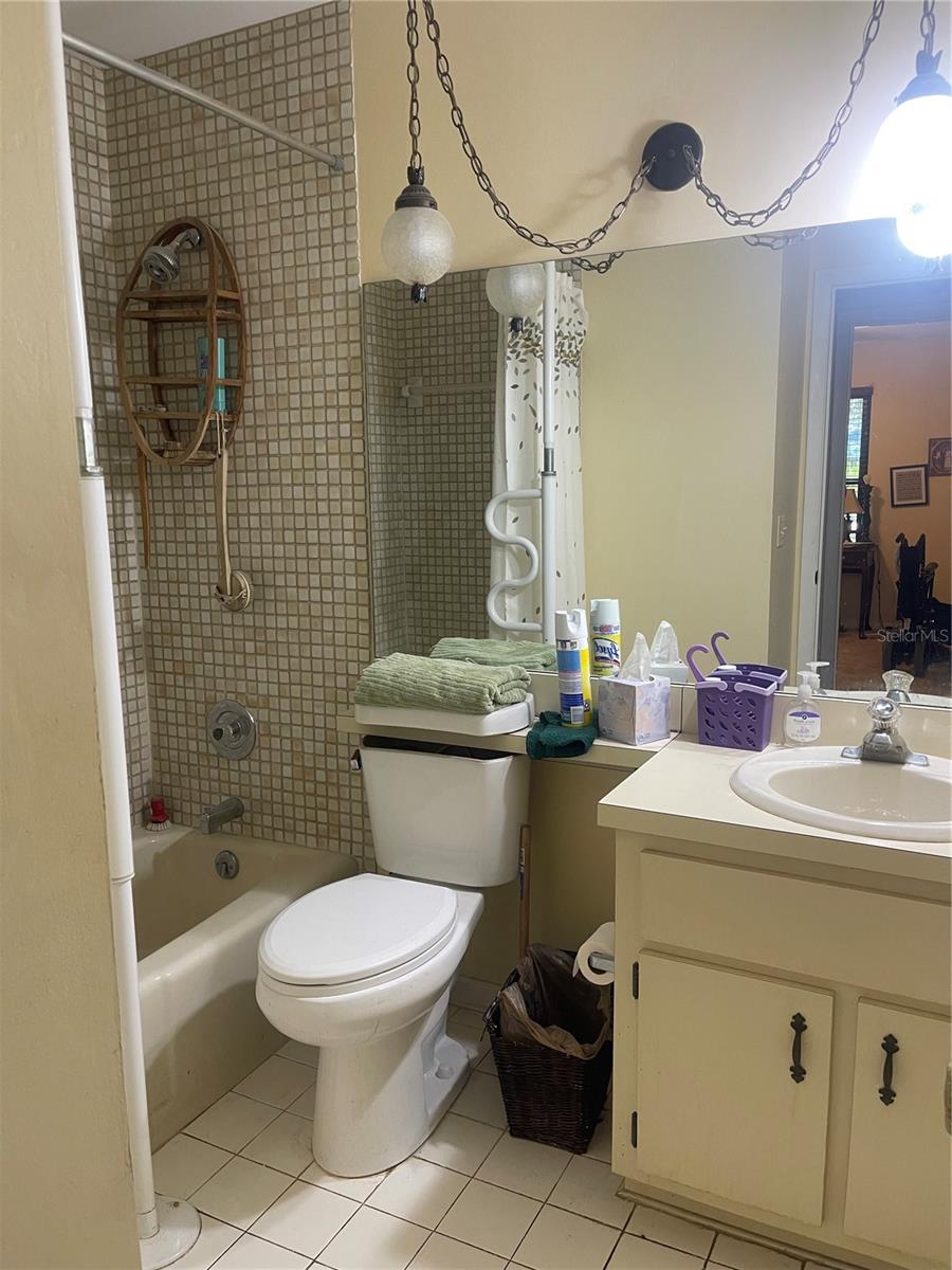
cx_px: 476
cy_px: 635
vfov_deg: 69.4
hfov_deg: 54.9
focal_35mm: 25
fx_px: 917
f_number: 1.6
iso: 100
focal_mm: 5.1
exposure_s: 1/60
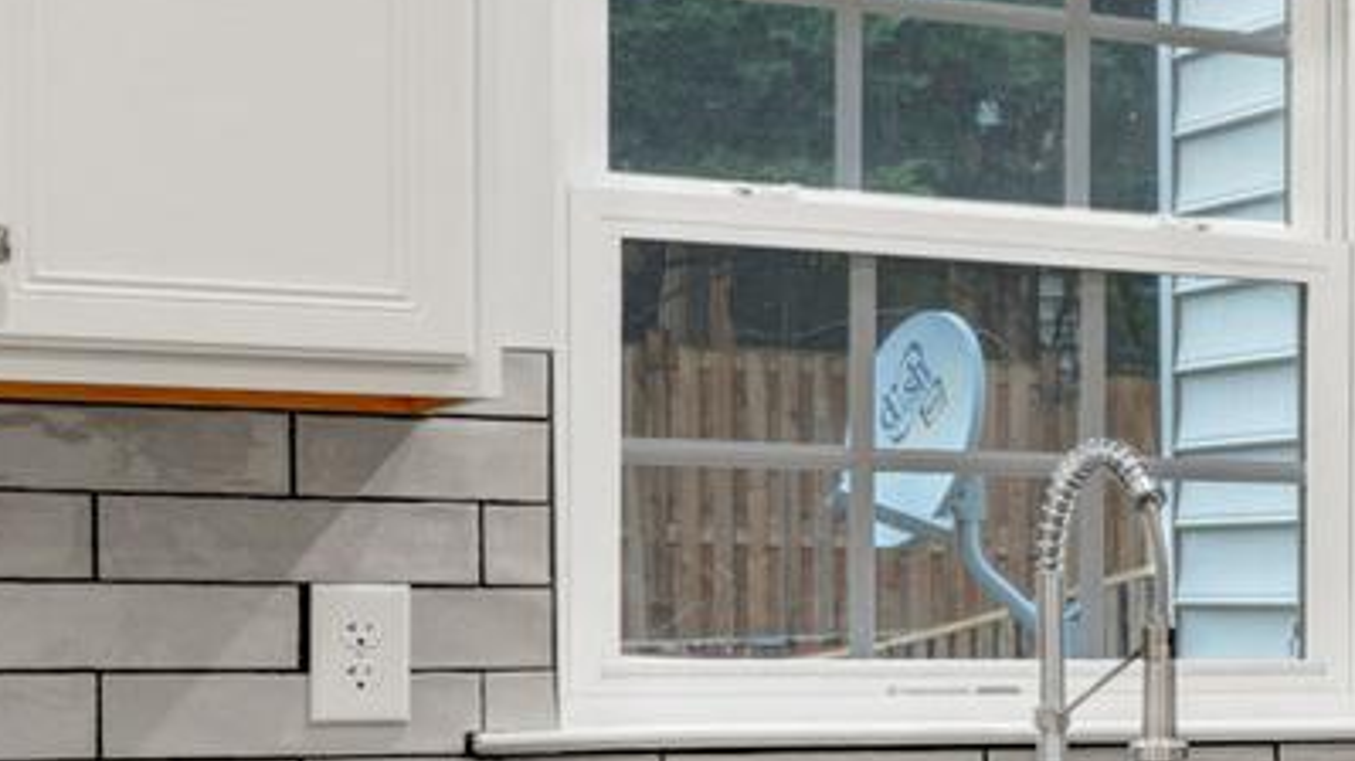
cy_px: 635
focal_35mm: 89
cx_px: 2258
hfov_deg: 19.5
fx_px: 3185
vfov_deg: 13.5
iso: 100
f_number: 8
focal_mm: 11
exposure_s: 1/2.5
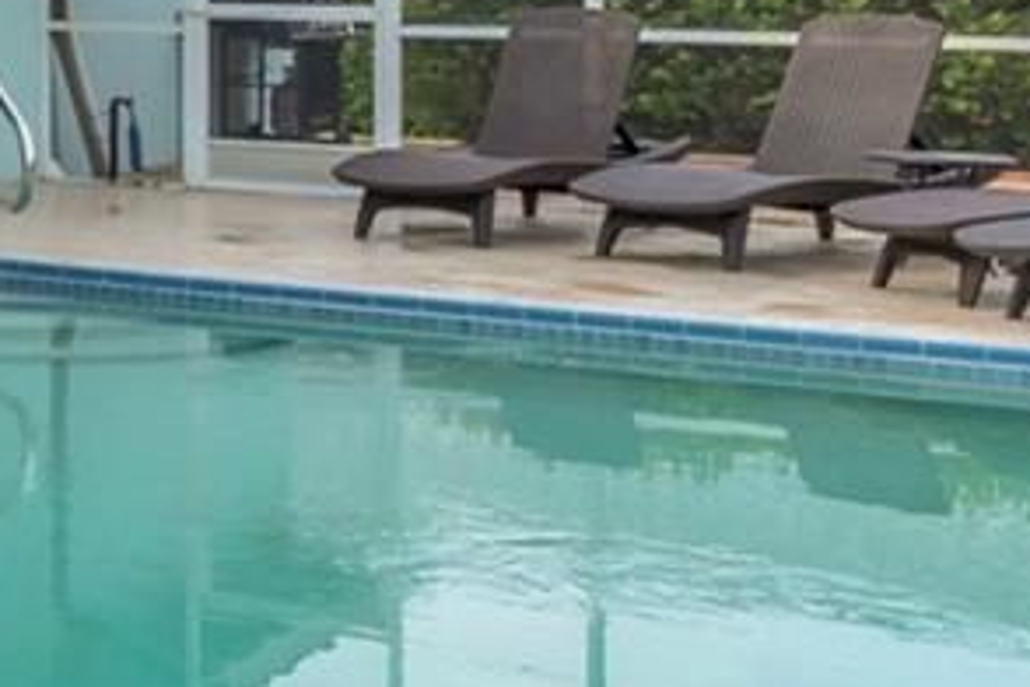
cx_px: -991
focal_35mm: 87
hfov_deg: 17.4
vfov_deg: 15.4
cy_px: -35
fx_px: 2489
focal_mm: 16
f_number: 9
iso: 200
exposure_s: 1/125
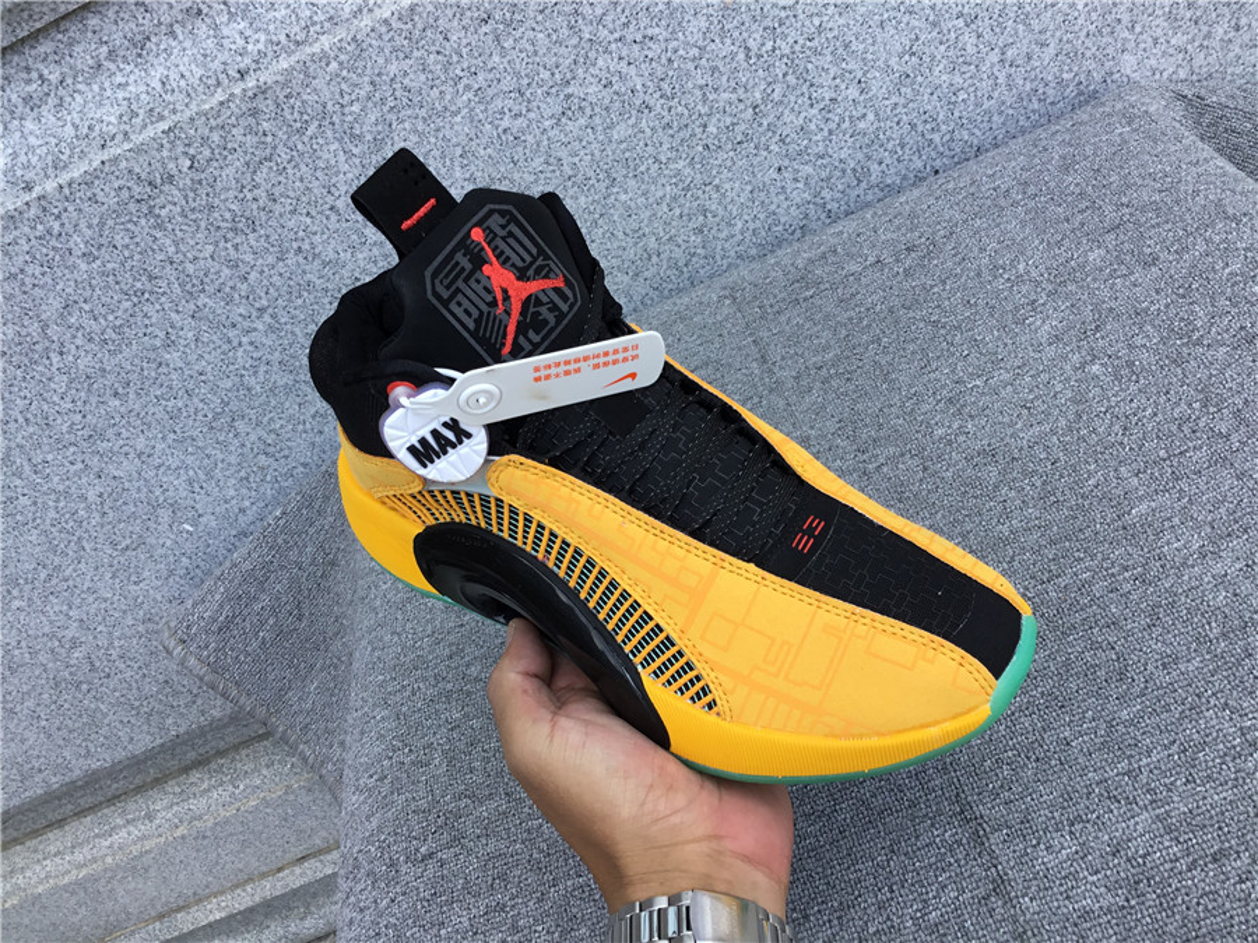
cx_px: 629
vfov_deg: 45.4
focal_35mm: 31
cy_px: 472
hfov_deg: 58.4
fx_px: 1127
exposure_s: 1/174
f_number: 2.4
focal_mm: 3.3
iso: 25
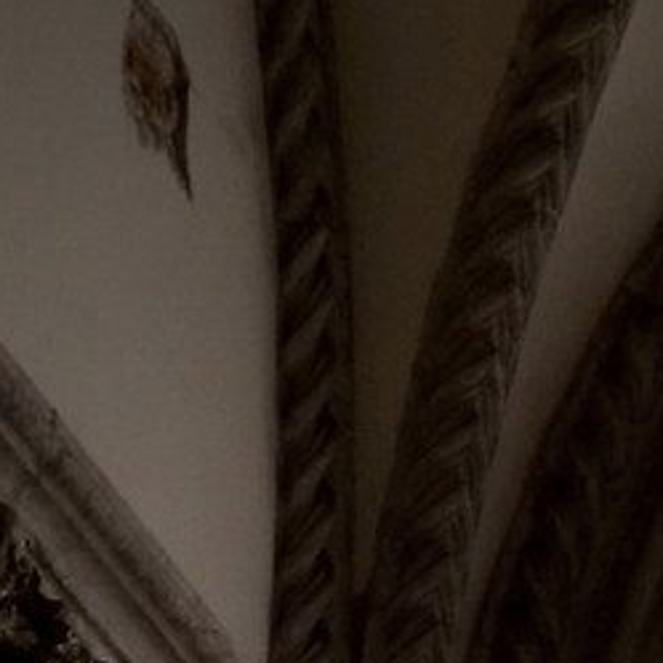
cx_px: 1973
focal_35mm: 220
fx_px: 4767
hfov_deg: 7.1
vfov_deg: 7.5
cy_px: 1456
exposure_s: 1/30
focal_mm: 18
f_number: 9
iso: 400
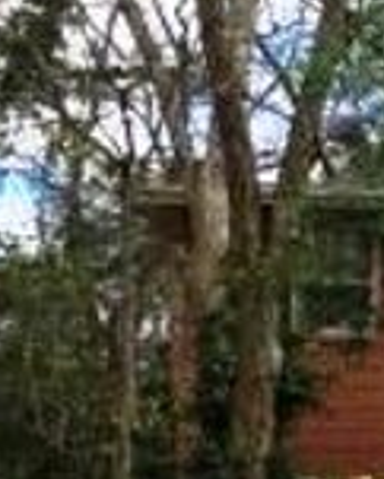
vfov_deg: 16.0
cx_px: 719
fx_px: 1675
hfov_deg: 11.9
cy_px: 462
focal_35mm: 118
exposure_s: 1/760
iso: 32
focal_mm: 4.15
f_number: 2.2
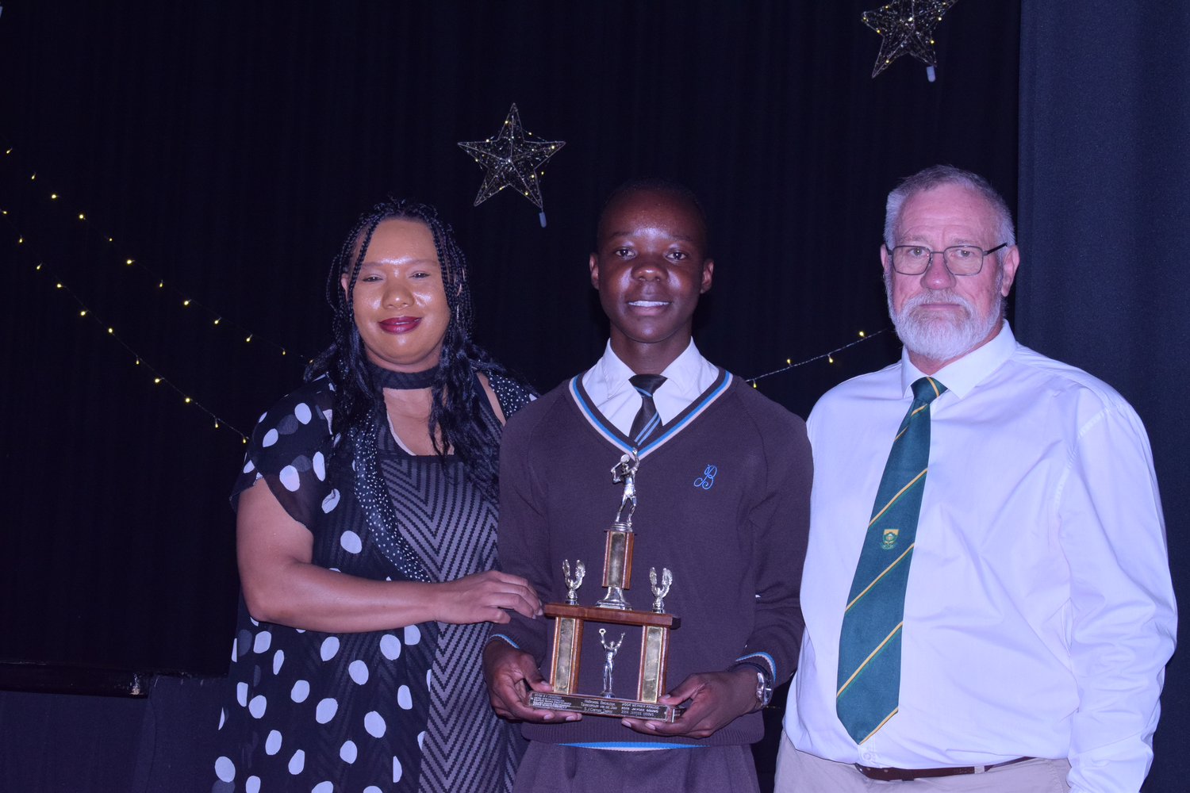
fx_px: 2578
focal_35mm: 78
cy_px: 396
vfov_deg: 17.5
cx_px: 595
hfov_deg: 26.0
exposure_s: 1/60
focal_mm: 52
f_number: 8
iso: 1000
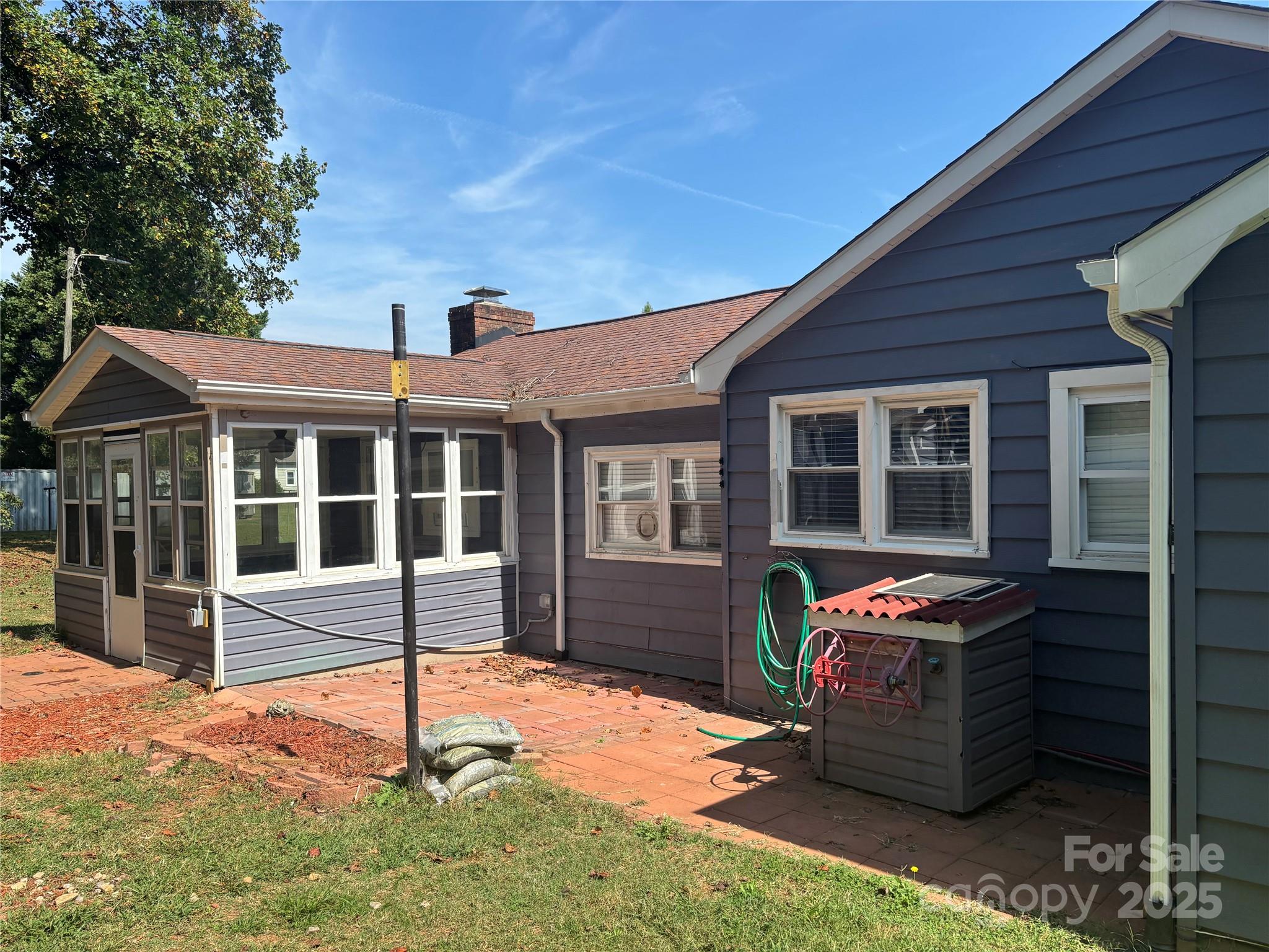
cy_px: 476
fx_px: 953
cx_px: 634
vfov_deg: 53.1
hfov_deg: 67.3
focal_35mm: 26
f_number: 1.6
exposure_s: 1/2062
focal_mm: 5.96
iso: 50
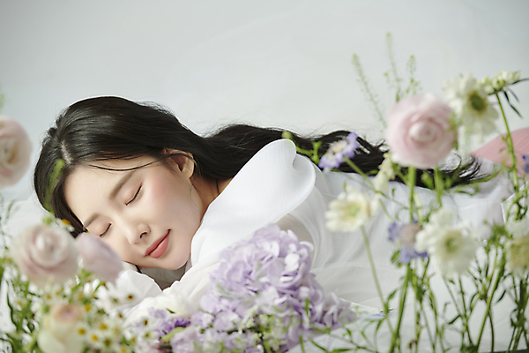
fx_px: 2792
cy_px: 176
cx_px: 264
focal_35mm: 190
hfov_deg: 10.8
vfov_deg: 7.2
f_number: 5.6
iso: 64
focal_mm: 190
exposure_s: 1/125
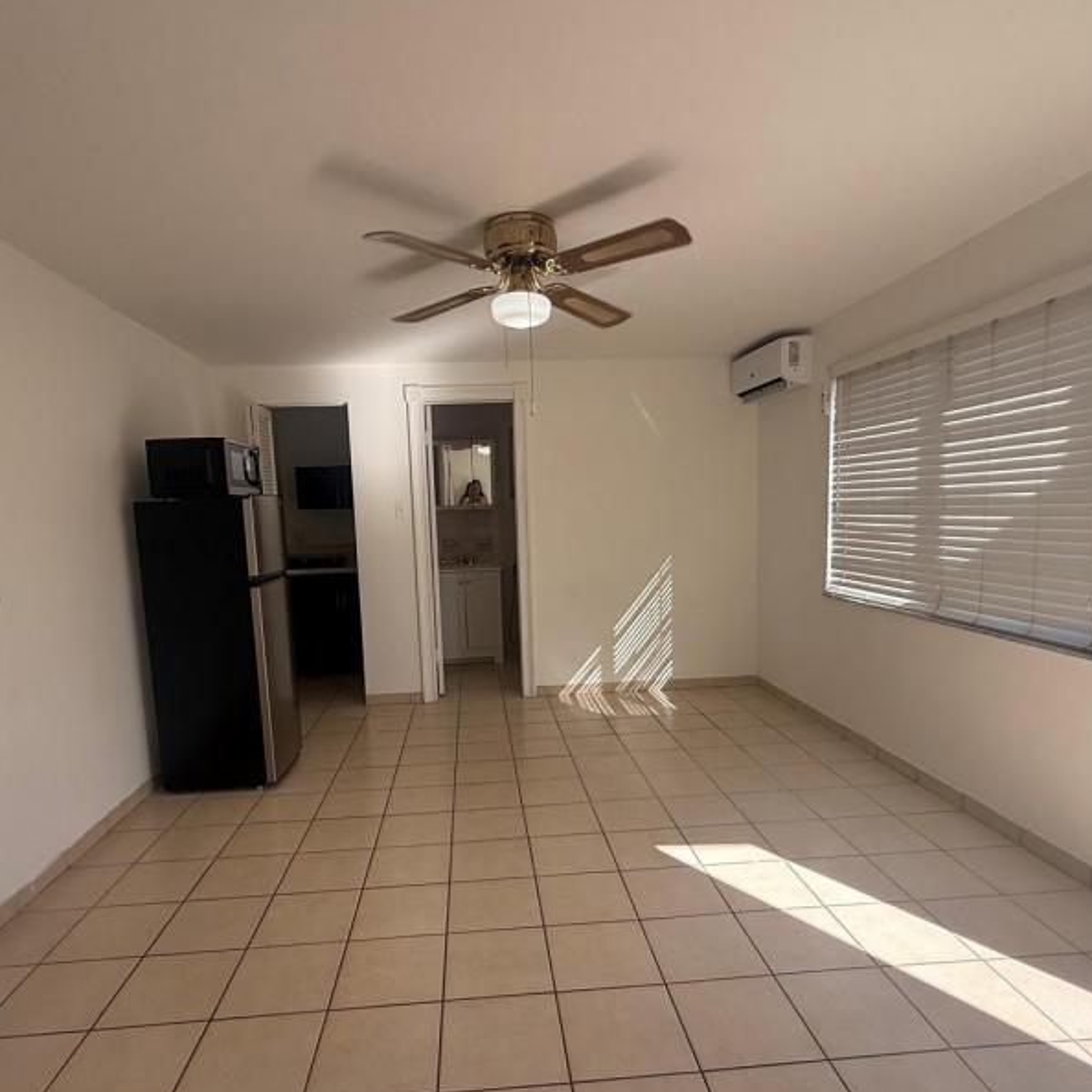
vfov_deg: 74.6
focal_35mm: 20
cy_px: 597
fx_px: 714
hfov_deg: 74.8
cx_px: 528
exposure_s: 1/214
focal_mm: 2.22
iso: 50
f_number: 2.2
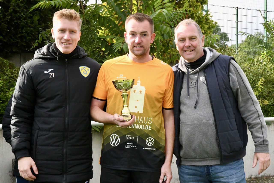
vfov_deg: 22.6
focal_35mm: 60
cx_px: 137
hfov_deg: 33.4
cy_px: 92
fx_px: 457
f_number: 18
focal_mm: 60
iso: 6400
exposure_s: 1/800
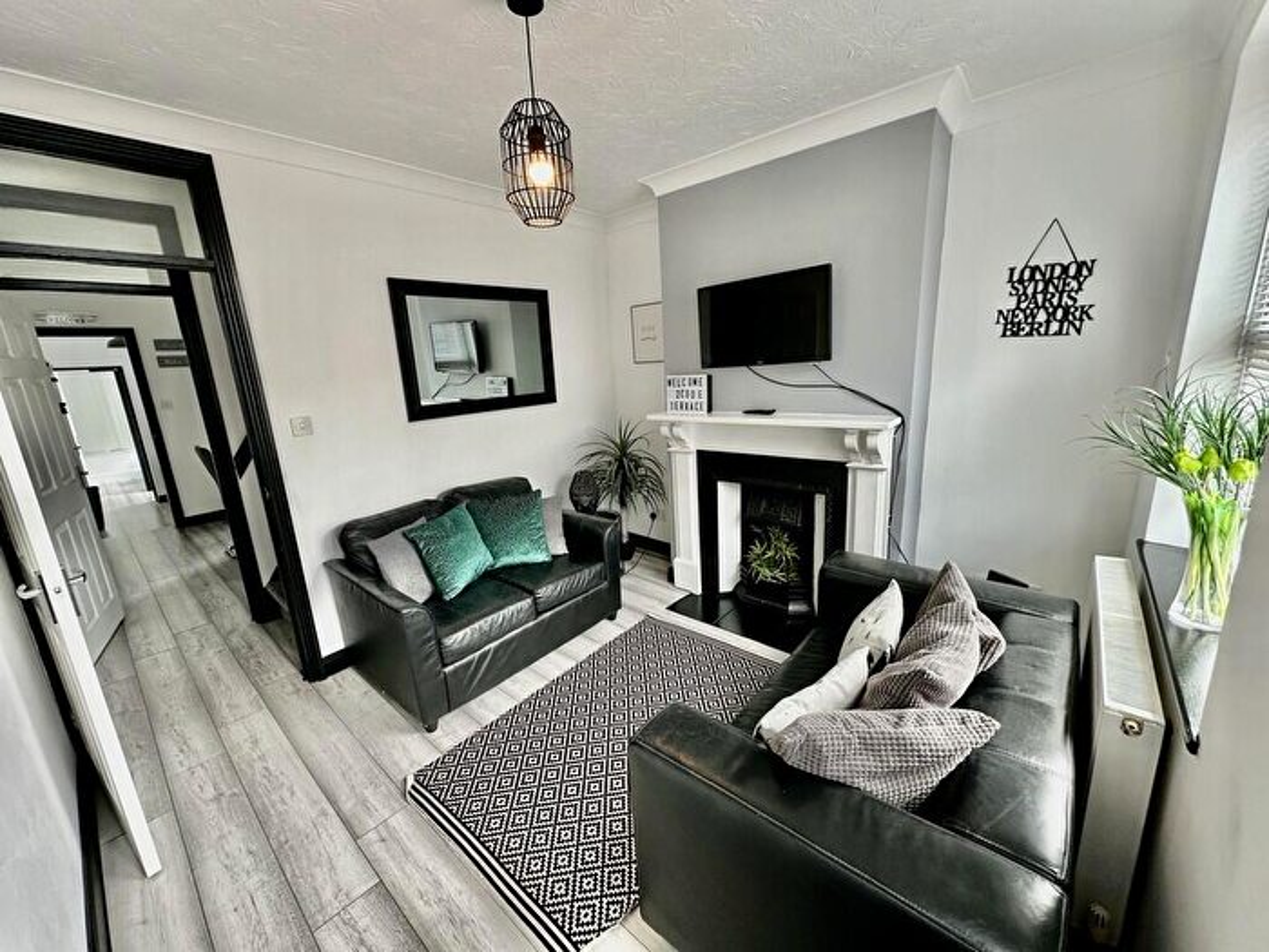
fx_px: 513
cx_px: 634
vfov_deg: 85.7
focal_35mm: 14
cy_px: 476
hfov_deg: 102.1
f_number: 2.2
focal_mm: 2.22
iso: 100
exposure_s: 1/99
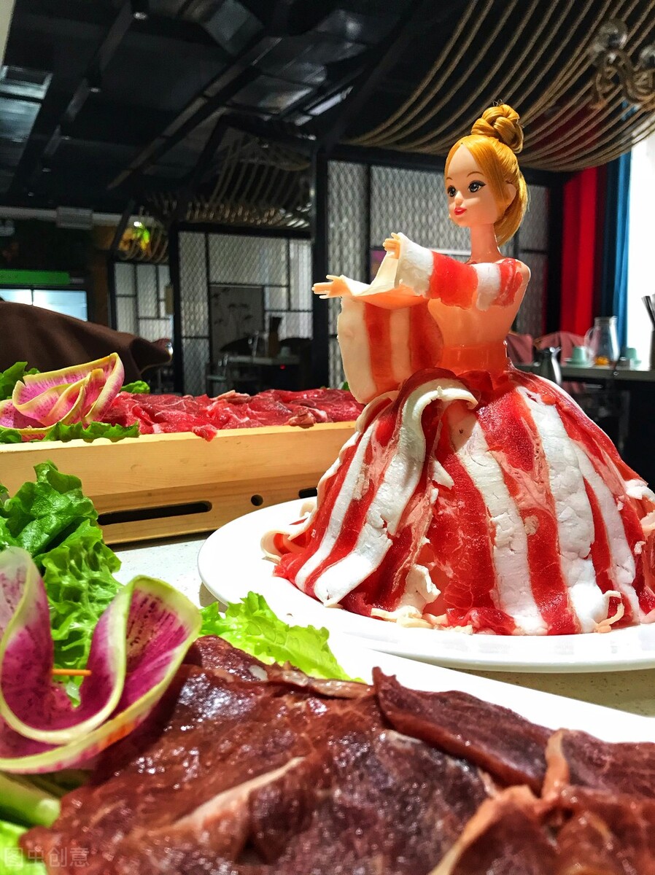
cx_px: 328
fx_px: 707
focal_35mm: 28
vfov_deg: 63.5
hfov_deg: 49.7
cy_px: 438
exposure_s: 1/25
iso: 40
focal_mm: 3.99
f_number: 1.8
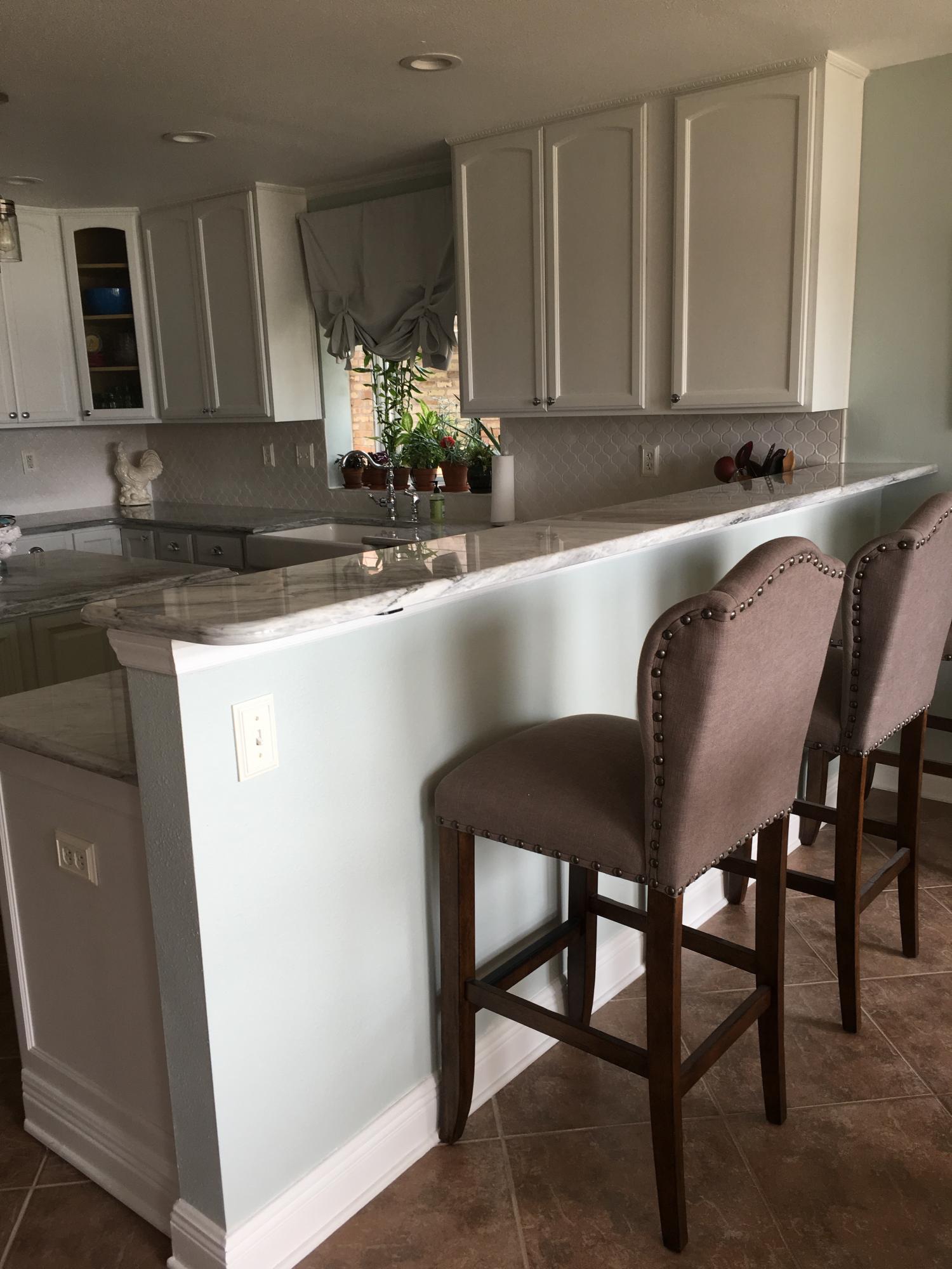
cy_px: 634
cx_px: 476
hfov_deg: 48.2
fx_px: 1063
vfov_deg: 61.7
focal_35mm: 29
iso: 32
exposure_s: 1/120
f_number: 2.2
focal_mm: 4.15
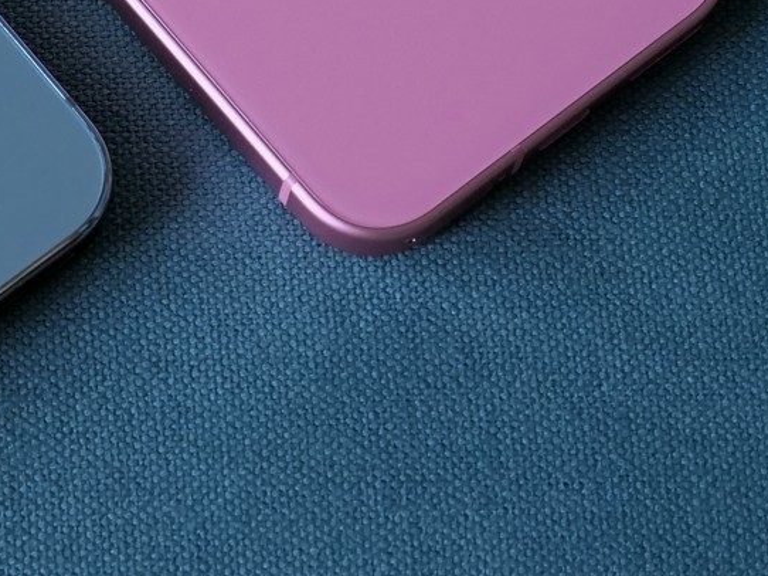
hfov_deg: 7.0
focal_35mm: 279
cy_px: -102
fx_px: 6187
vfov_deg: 5.3
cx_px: -154
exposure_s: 1/100
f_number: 2.8
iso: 800
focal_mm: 35
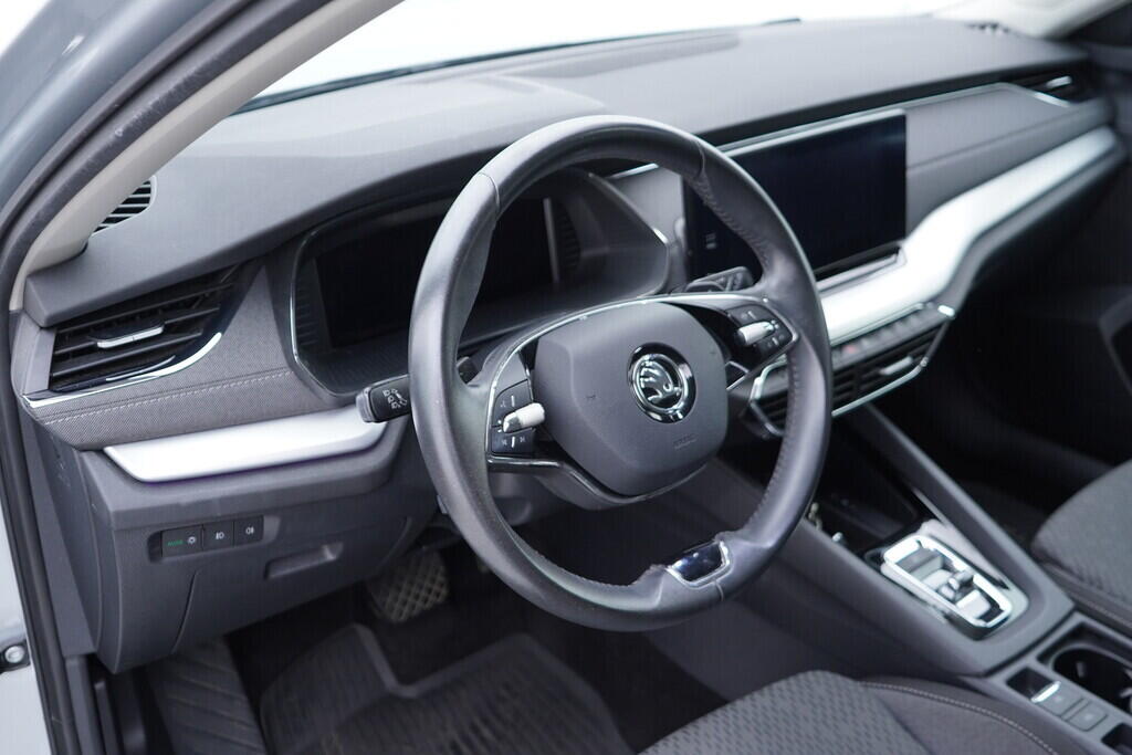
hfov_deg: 53.1
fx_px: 1132
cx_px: 566
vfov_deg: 36.9
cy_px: 378
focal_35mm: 36
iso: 200
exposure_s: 1/40
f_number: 2.8
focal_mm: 24
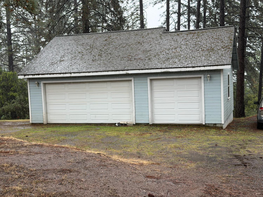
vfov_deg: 30.3
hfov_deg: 39.7
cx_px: 132
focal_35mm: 48
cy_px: 98
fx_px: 365
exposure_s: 1/122
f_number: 1.78
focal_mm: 6.76
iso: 50
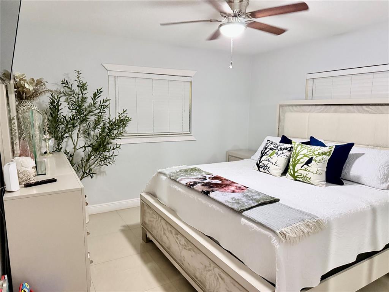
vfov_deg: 56.8
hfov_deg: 71.6
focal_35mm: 24
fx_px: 270
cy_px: 146
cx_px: 194
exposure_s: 1/60
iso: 800
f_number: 1.78
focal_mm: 6.76
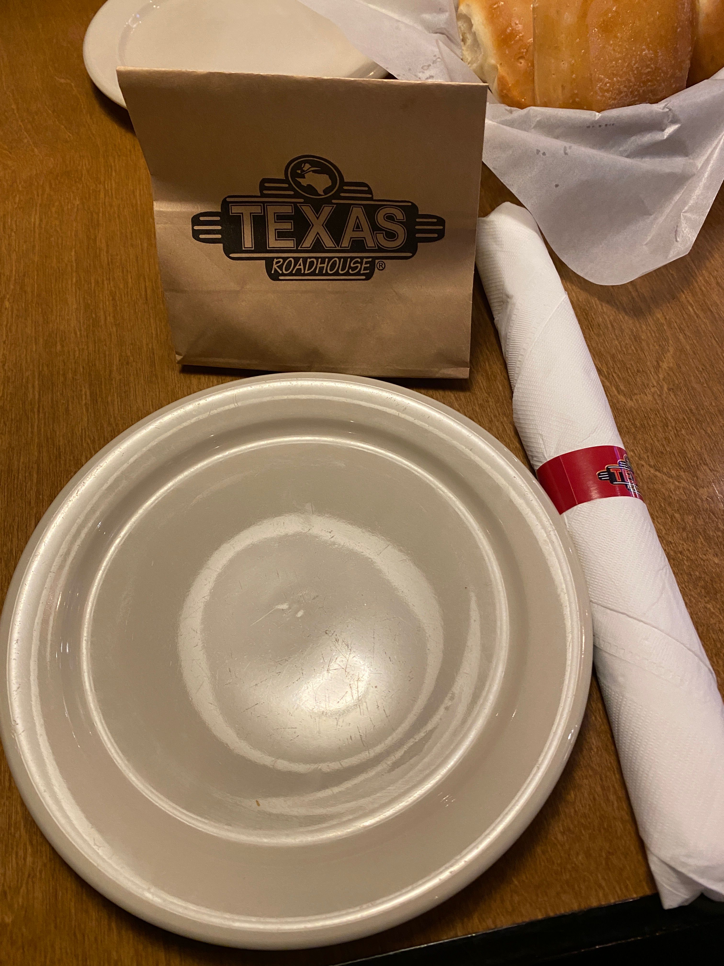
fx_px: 725
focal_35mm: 26
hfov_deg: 53.1
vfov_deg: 67.3
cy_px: 483
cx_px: 362
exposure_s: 1/60
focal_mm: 4.25
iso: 250
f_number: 1.8
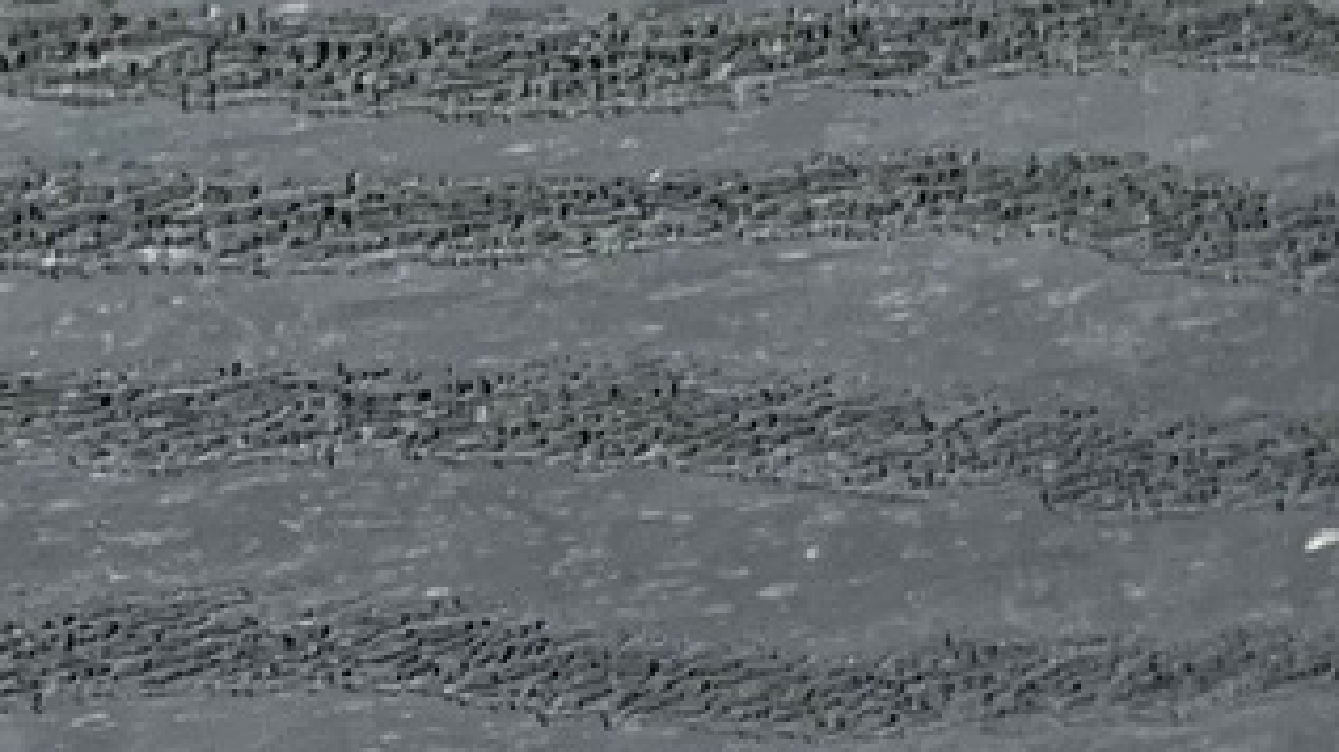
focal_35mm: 180
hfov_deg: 12.0
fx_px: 6388
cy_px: 1512
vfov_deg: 6.5
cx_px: 528
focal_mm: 4.25
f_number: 1.8
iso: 400
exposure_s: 1/60
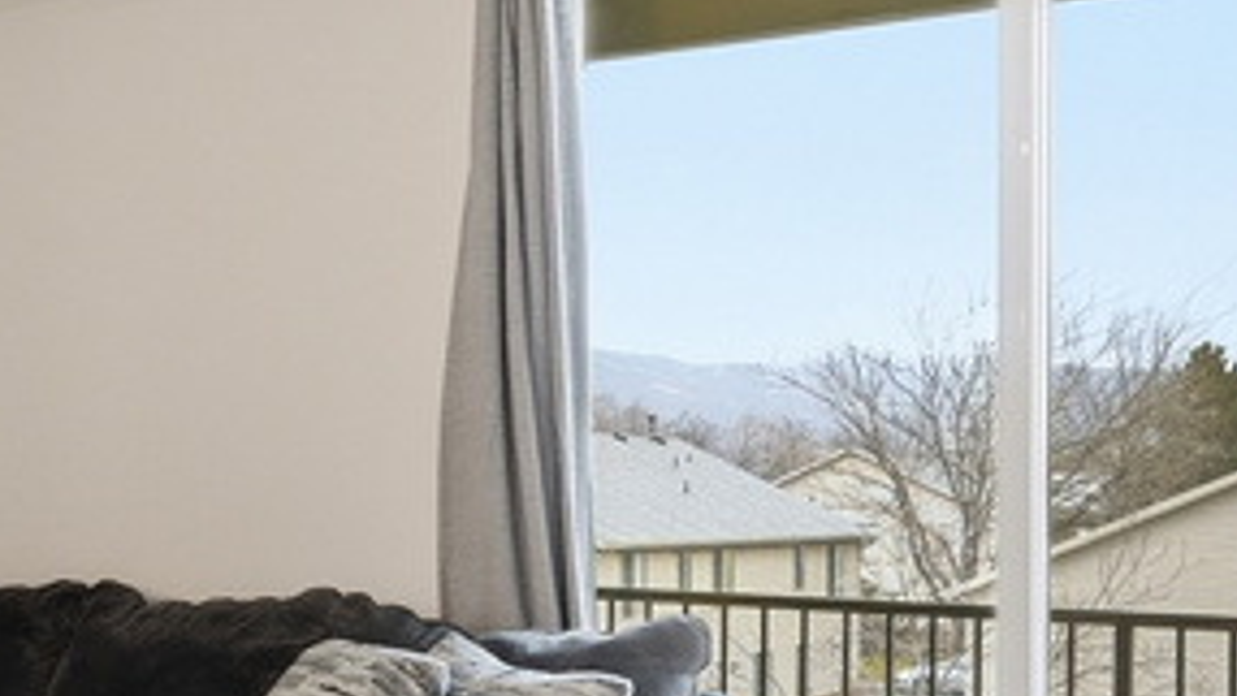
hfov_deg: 30.1
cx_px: -221
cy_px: 463
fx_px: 1968
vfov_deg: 20.0
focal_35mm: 60
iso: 250
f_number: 9
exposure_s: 1/13
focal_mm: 16
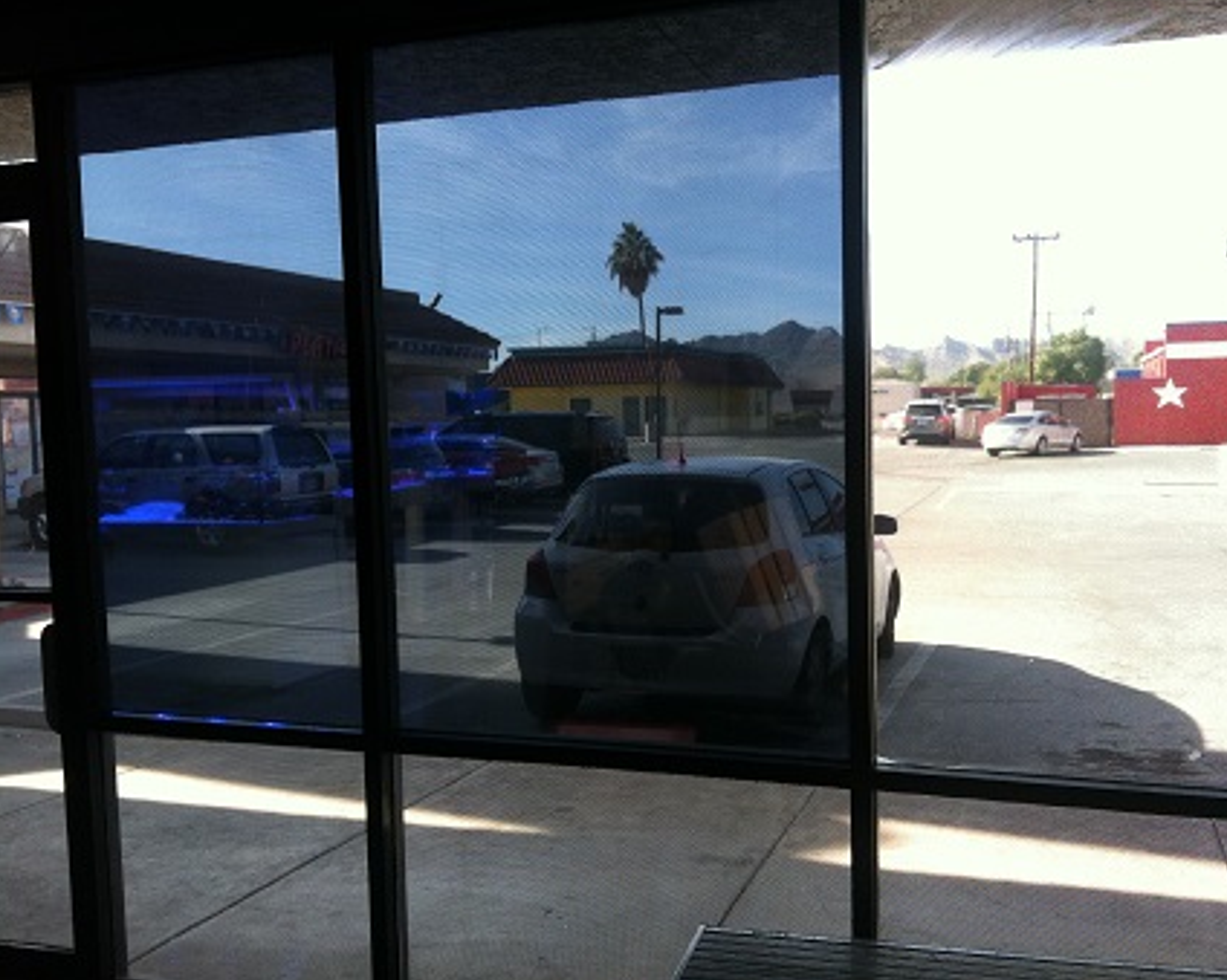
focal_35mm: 37
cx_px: 660
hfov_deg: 49.1
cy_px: 490
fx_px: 1343
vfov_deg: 40.1
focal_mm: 3.85
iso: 80
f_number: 2.8
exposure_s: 1/60
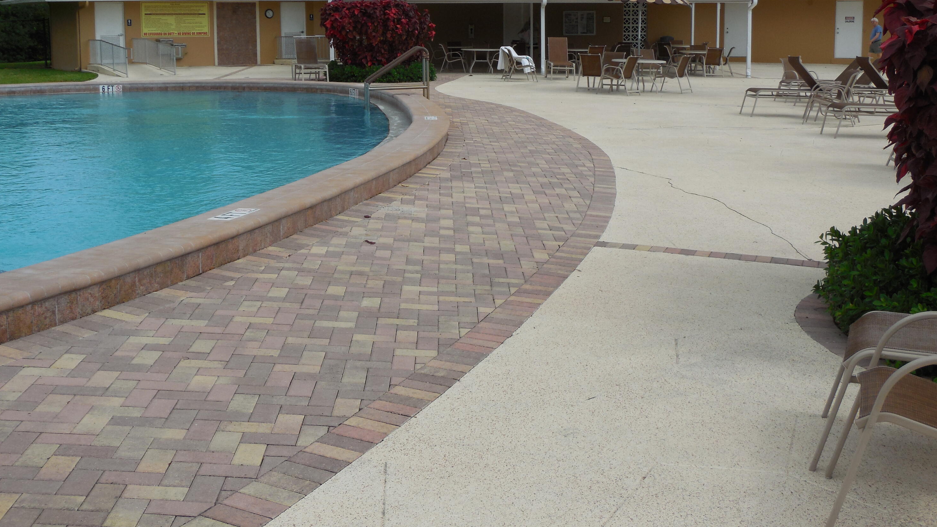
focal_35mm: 51
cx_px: 463
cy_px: 170
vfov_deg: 23.4
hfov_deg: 40.6
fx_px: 1267
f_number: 3.8
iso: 125
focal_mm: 8.2
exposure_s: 1/1600
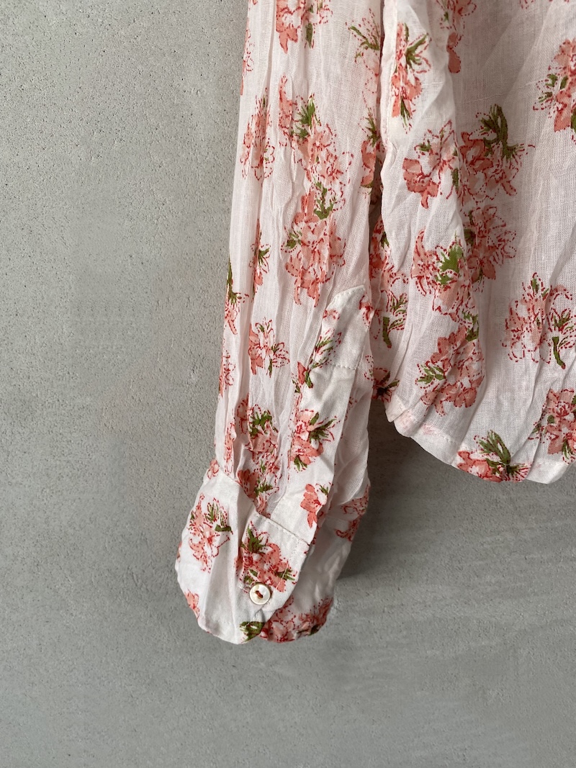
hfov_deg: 53.1
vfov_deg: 67.3
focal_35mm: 26
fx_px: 577
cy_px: 384
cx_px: 288
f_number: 1.8
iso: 100
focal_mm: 4.25
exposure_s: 1/122
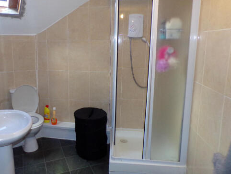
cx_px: 98
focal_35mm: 29
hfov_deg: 61.3
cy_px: 75
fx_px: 194
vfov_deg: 48.1
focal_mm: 4.3
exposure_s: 1/34
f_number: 3
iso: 200
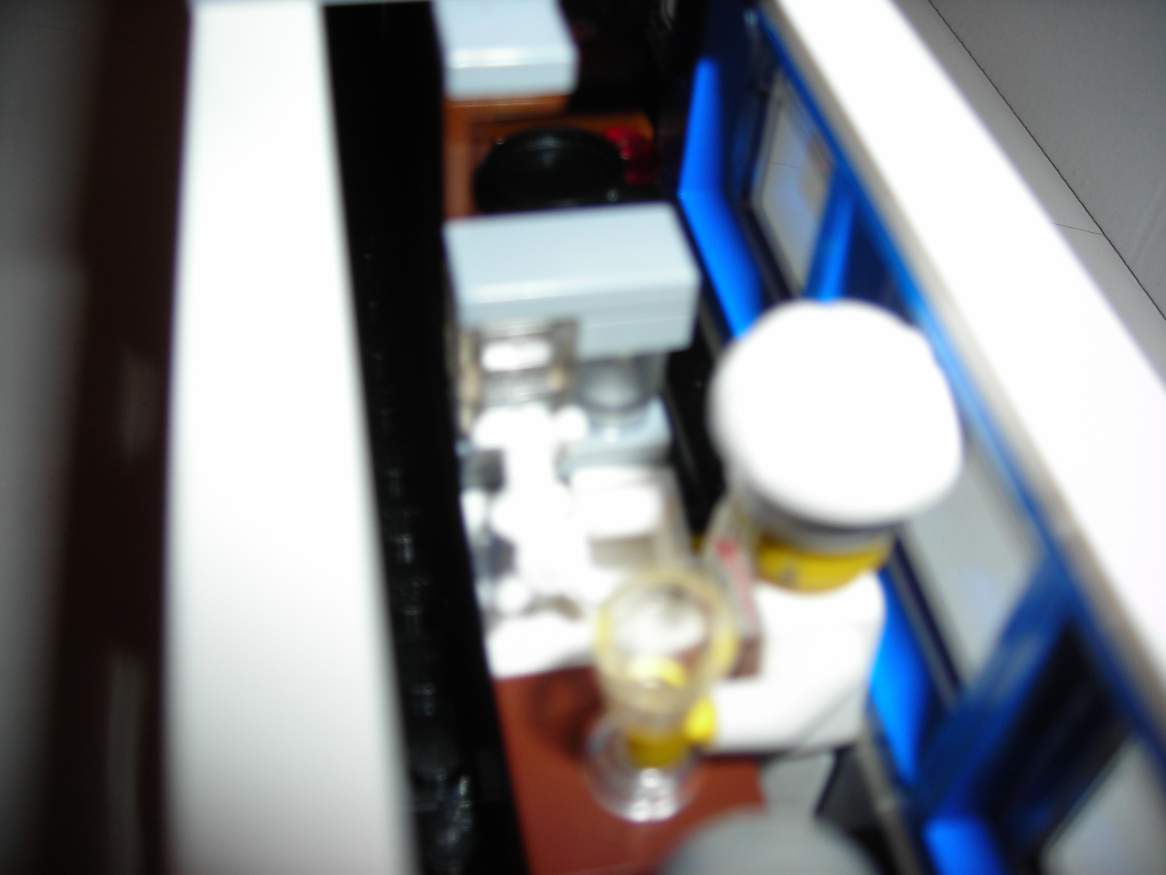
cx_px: 583
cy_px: 438
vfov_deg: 37.7
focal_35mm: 38
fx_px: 1280
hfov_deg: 49.0
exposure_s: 1/60.1
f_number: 3.2
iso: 50
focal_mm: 6.3
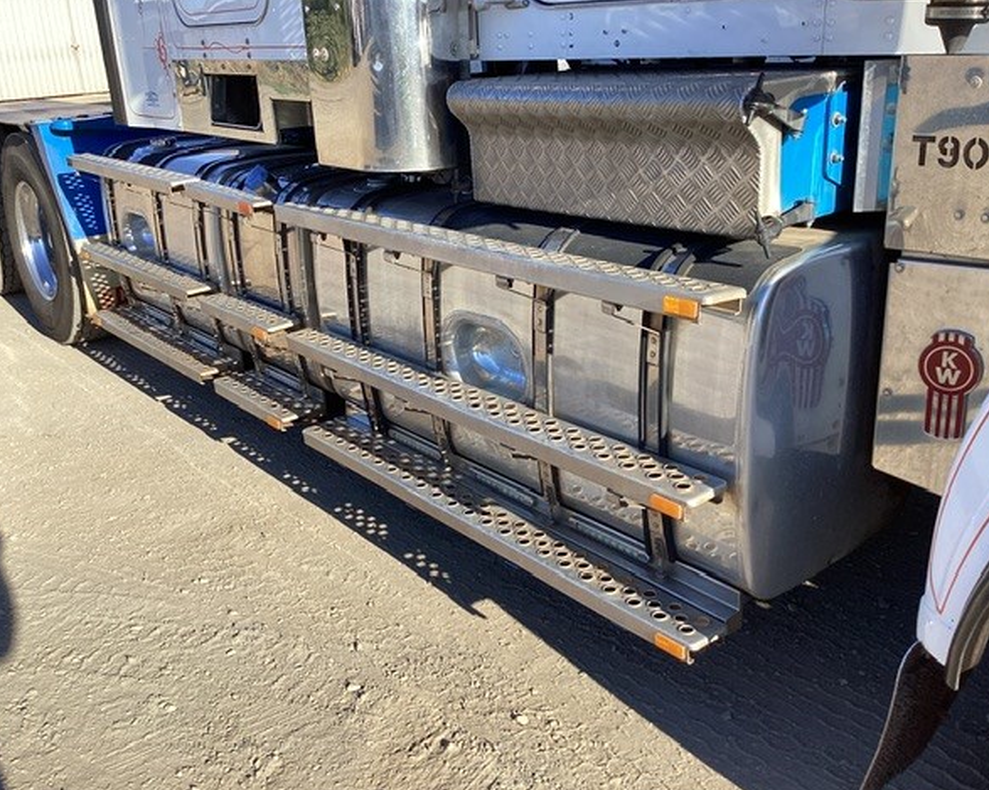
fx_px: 965
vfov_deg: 44.5
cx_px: 500
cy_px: 394
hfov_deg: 54.2
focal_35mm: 33
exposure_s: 1/691
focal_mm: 3.3
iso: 25
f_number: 2.4
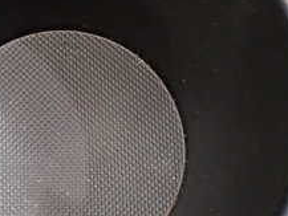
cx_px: 45
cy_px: 91
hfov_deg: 23.1
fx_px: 691
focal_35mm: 83
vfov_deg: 17.8
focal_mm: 5.4
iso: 800
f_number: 2.3
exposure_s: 1/80
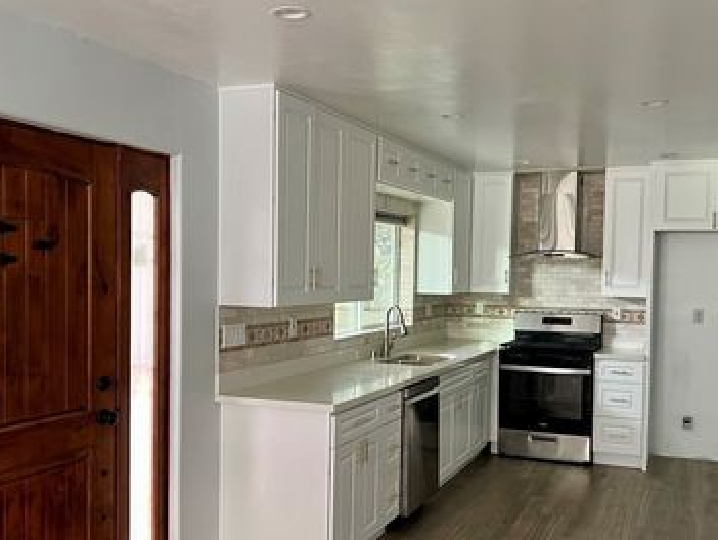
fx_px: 768
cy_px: 302
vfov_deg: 38.7
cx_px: 395
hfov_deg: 50.0
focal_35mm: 37
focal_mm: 5.7
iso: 160
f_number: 1.5
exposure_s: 1/60
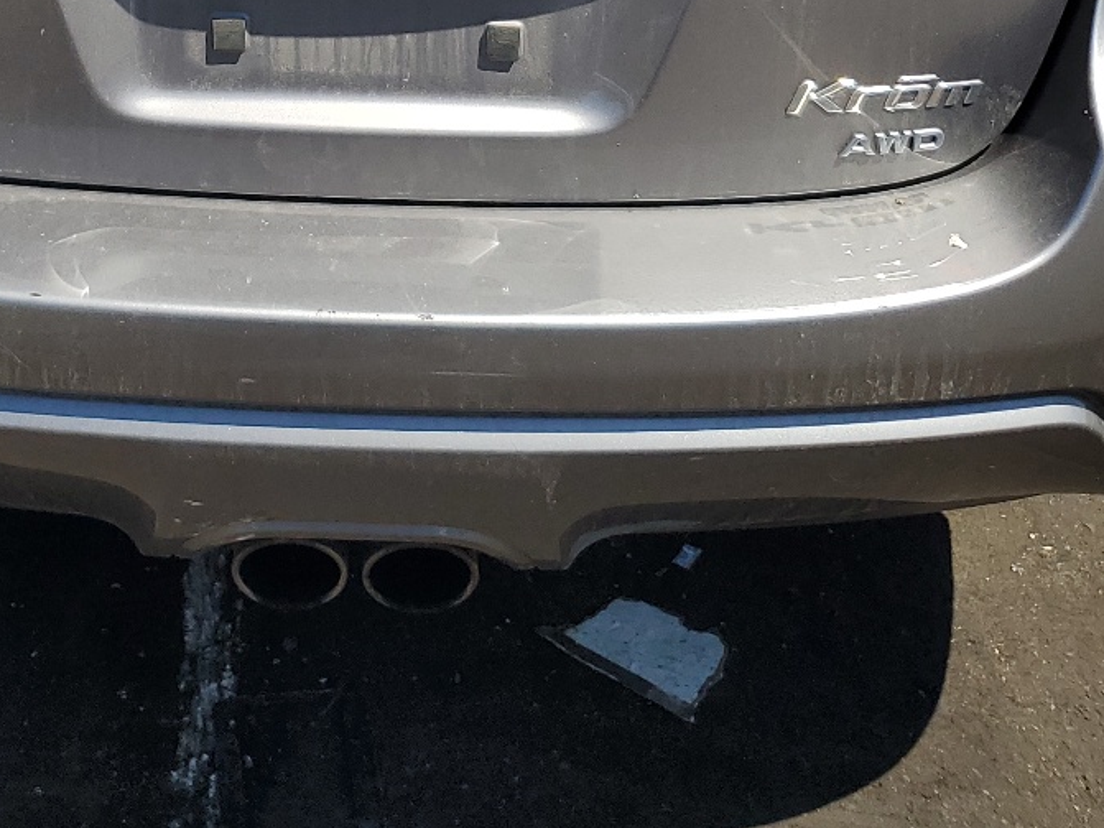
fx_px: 1977
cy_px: -153
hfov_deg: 30.9
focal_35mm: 62
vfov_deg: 22.0
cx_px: 354
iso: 50
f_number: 1.5
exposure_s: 1/2500
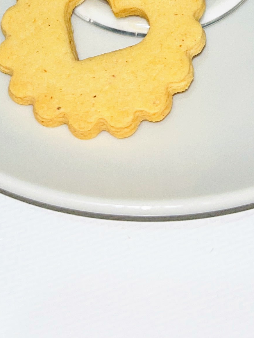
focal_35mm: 90
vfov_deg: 18.1
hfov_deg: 16.3
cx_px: 190
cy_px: -237
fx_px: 880
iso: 32
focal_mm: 5.1
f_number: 1.6
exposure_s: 1/76
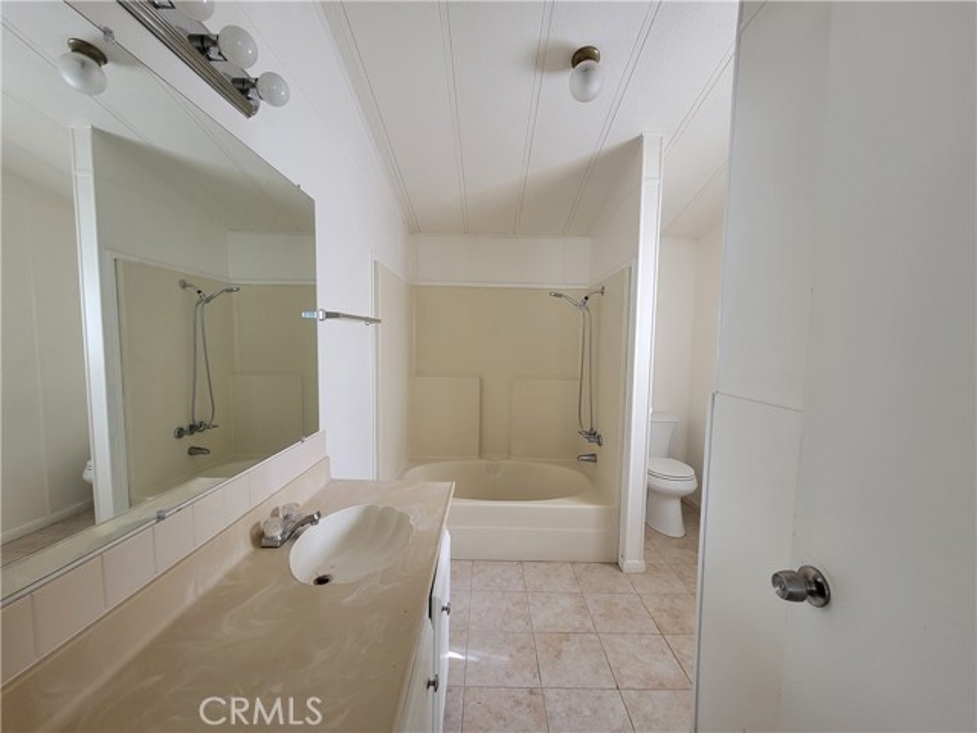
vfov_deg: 89.9
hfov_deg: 106.2
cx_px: 488
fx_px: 367
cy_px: 366
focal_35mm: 13
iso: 160
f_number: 2.2
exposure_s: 1/60
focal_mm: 2.2
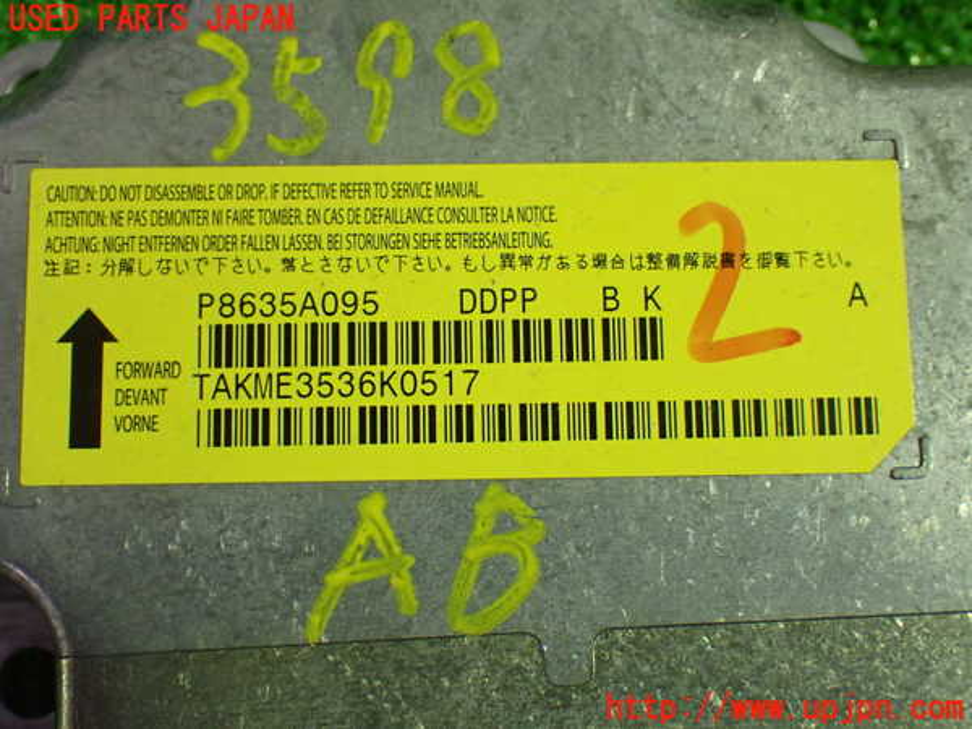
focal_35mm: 50
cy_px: 364
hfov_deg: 38.2
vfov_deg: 29.1
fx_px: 1404
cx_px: 486
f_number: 3.2
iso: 1000
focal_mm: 9.01
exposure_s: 1/50
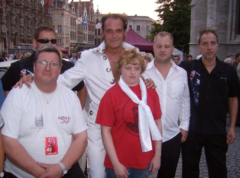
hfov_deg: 51.5
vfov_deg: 39.5
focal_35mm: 36
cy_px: 89
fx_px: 249
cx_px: 120
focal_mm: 6
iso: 200
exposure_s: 1/60
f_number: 2.8
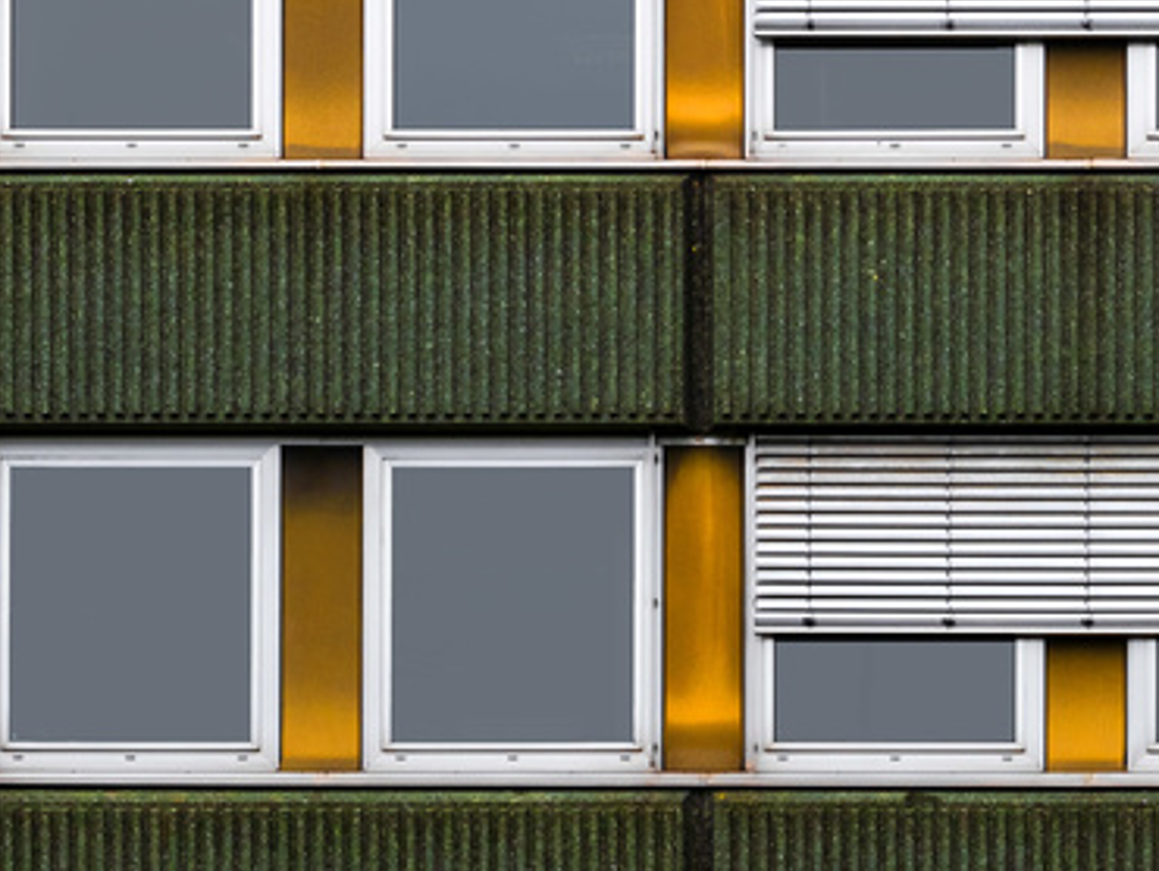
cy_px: -11
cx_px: 1084
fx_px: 4087
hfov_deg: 15.9
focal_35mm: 122
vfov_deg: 12.0
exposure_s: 1/160
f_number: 7.1
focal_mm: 31.5
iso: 250
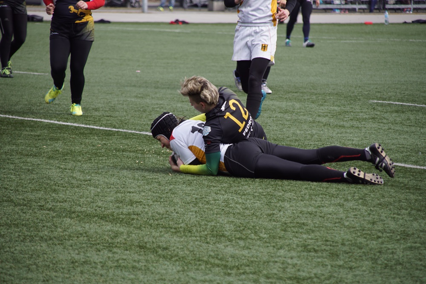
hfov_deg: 8.6
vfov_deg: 5.7
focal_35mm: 240
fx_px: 2840
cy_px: 142
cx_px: 213
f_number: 6.3
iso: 125
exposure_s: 1/250
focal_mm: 160
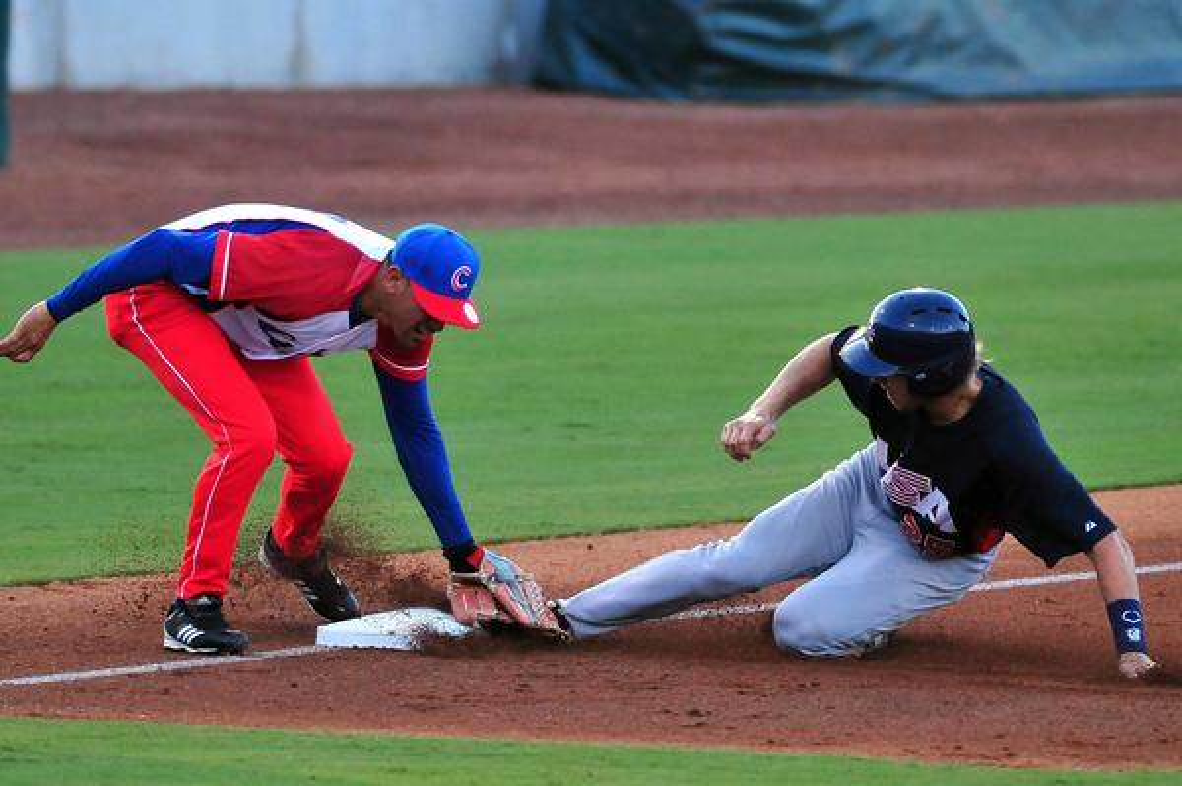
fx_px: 14762
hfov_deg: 4.6
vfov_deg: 3.0
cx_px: 591
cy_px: 393
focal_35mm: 450
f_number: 2.8
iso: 1000
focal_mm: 300
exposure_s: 1/2000
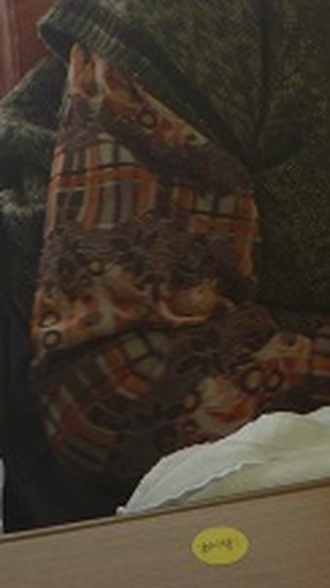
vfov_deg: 23.8
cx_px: 287
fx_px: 1369
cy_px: 107
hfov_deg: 13.6
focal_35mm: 88
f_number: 3.5
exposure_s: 1/40
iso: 80
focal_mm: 6.3
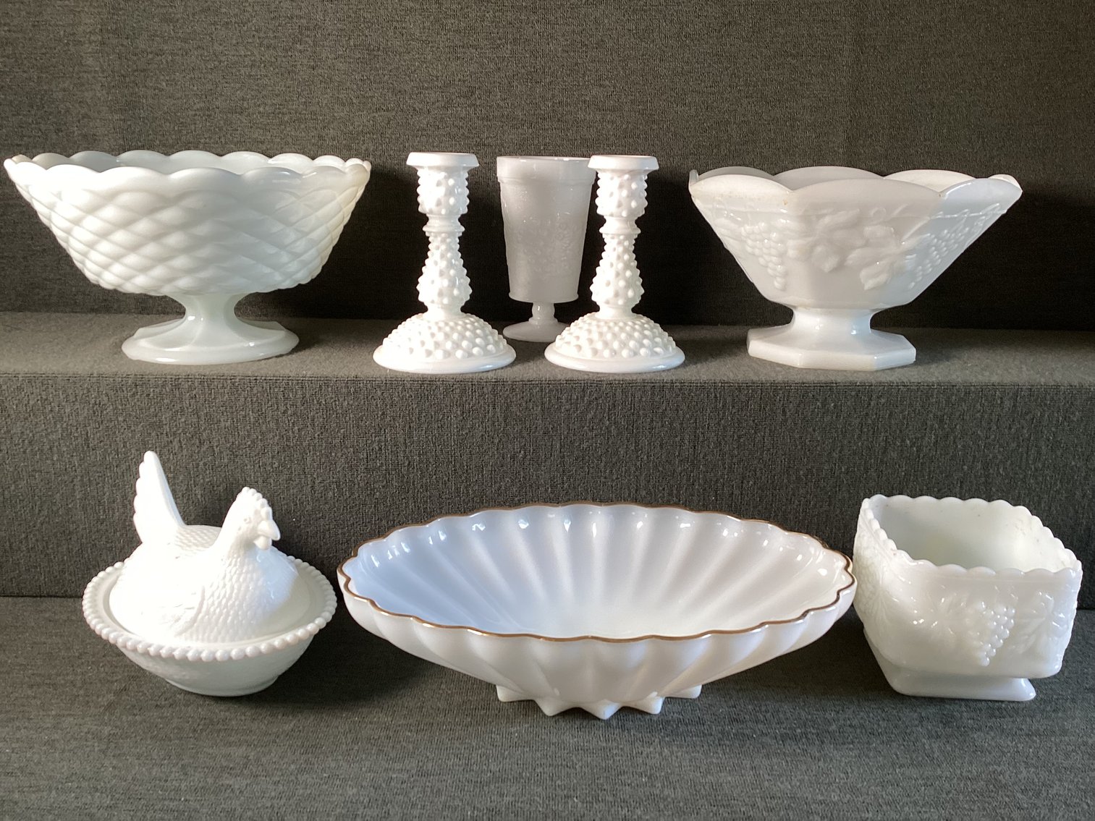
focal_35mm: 31
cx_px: 548
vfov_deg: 45.4
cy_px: 410
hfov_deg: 58.3
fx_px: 981
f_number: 2.4
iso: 80
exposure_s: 1/100
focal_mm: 3.3
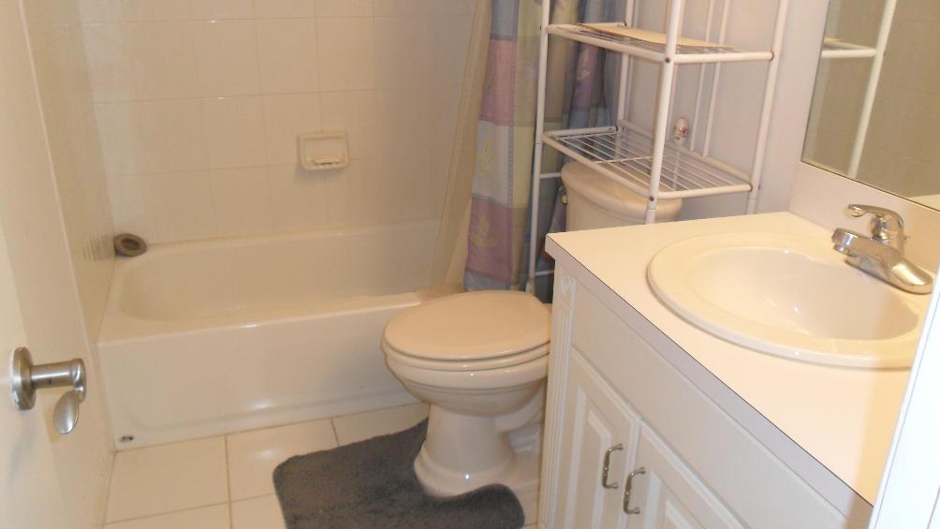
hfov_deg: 64.3
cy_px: 270
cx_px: 464
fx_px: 748
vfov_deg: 39.0
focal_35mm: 30
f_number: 3.5
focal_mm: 4.9
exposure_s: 1/45
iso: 160
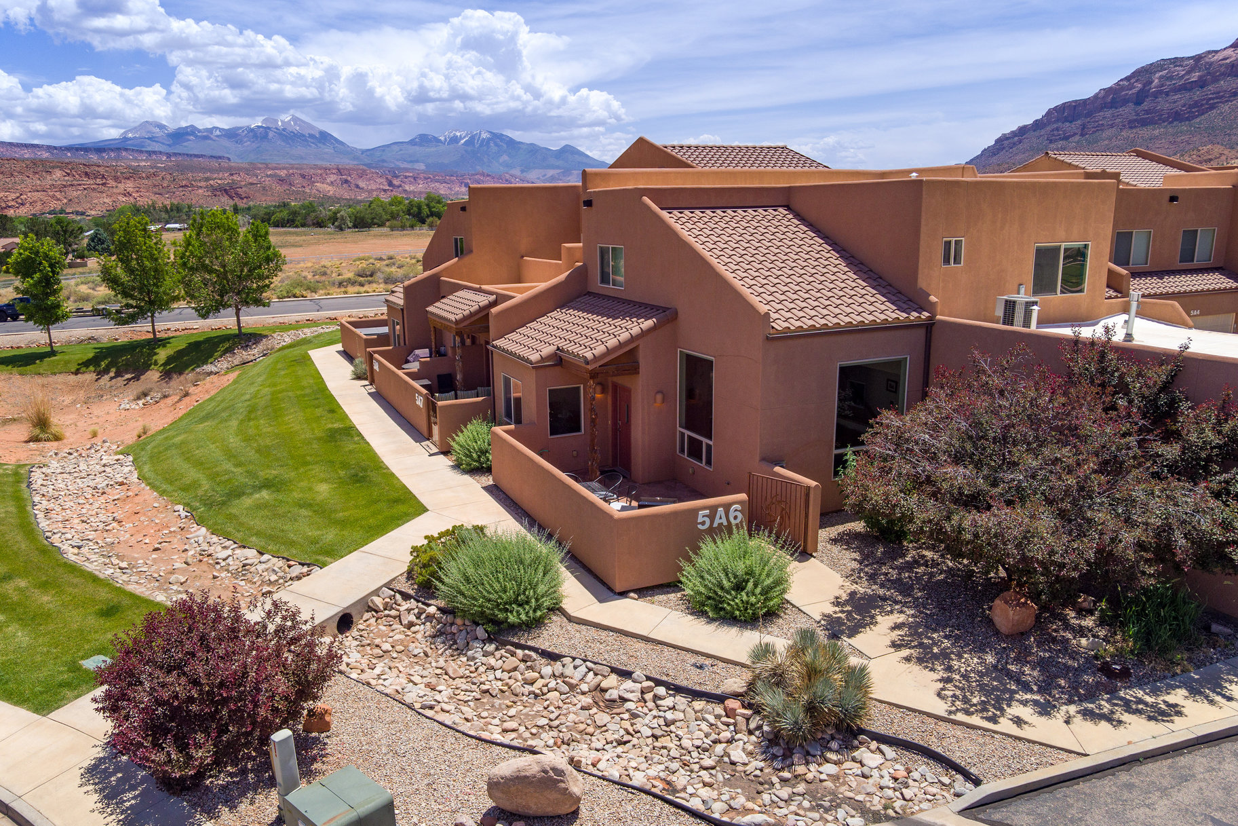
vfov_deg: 55.1
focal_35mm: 23
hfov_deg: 76.1
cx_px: 619
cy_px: 413
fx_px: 791
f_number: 2.8
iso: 111
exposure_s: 1/3800
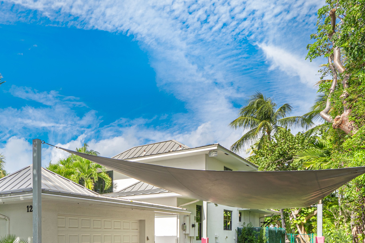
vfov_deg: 34.8
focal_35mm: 34
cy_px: 250
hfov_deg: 51.7
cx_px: 64
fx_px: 345
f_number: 11
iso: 100
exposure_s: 1/40
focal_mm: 15
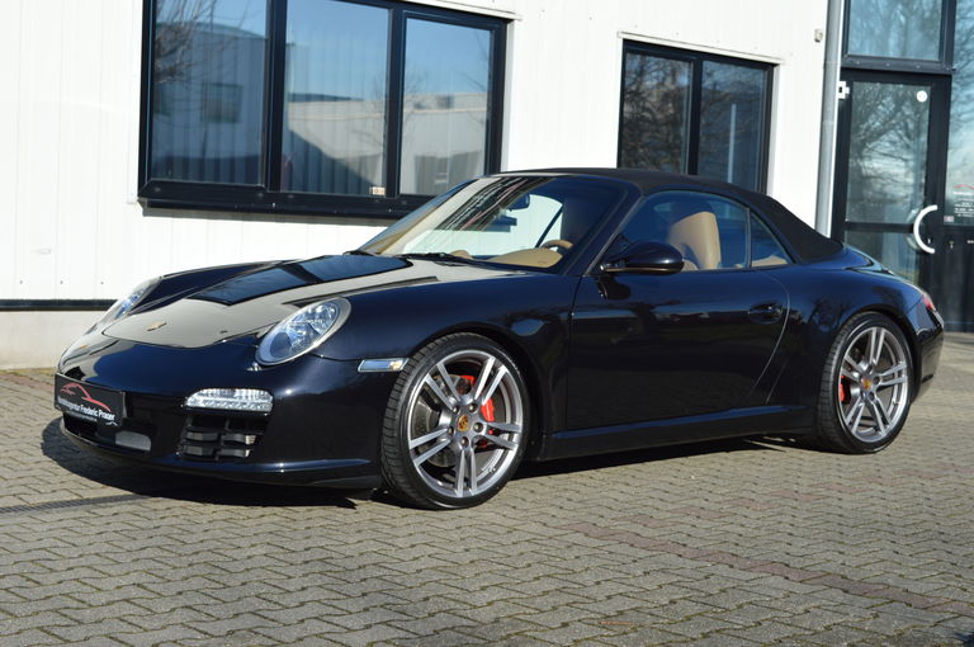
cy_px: 324
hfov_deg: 36.9
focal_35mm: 54
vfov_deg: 25.0
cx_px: 487
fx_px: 1459
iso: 100
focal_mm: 36
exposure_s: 1/250
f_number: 8
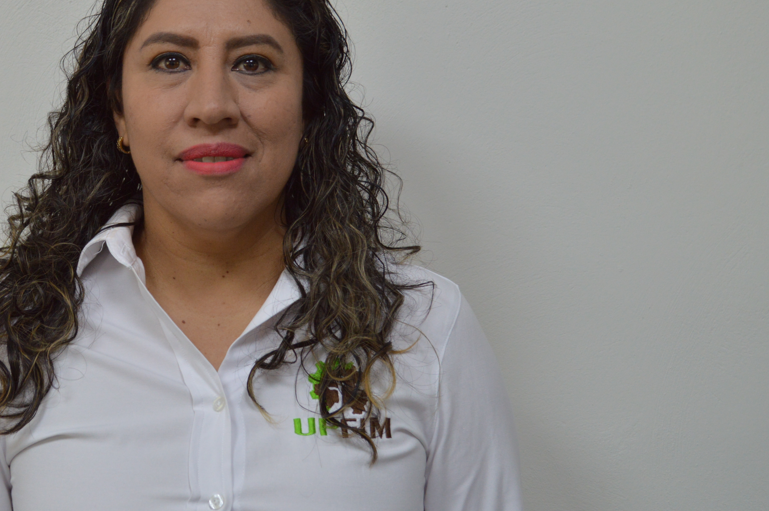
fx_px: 1473
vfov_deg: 19.7
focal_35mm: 69
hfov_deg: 29.0
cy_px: 206
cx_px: 226
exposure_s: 1/40
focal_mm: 32
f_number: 4.8
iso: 400
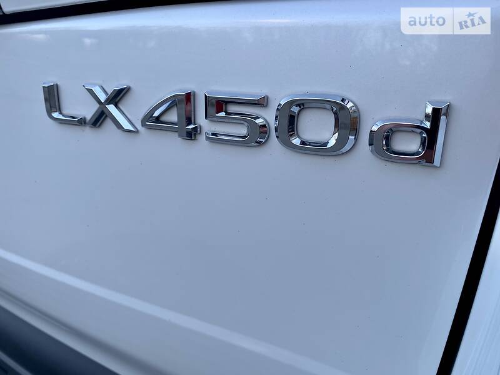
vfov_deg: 53.1
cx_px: 250
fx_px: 376
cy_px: 188
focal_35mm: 26
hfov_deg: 67.3
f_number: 1.8
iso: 32
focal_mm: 4.2
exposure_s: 1/121
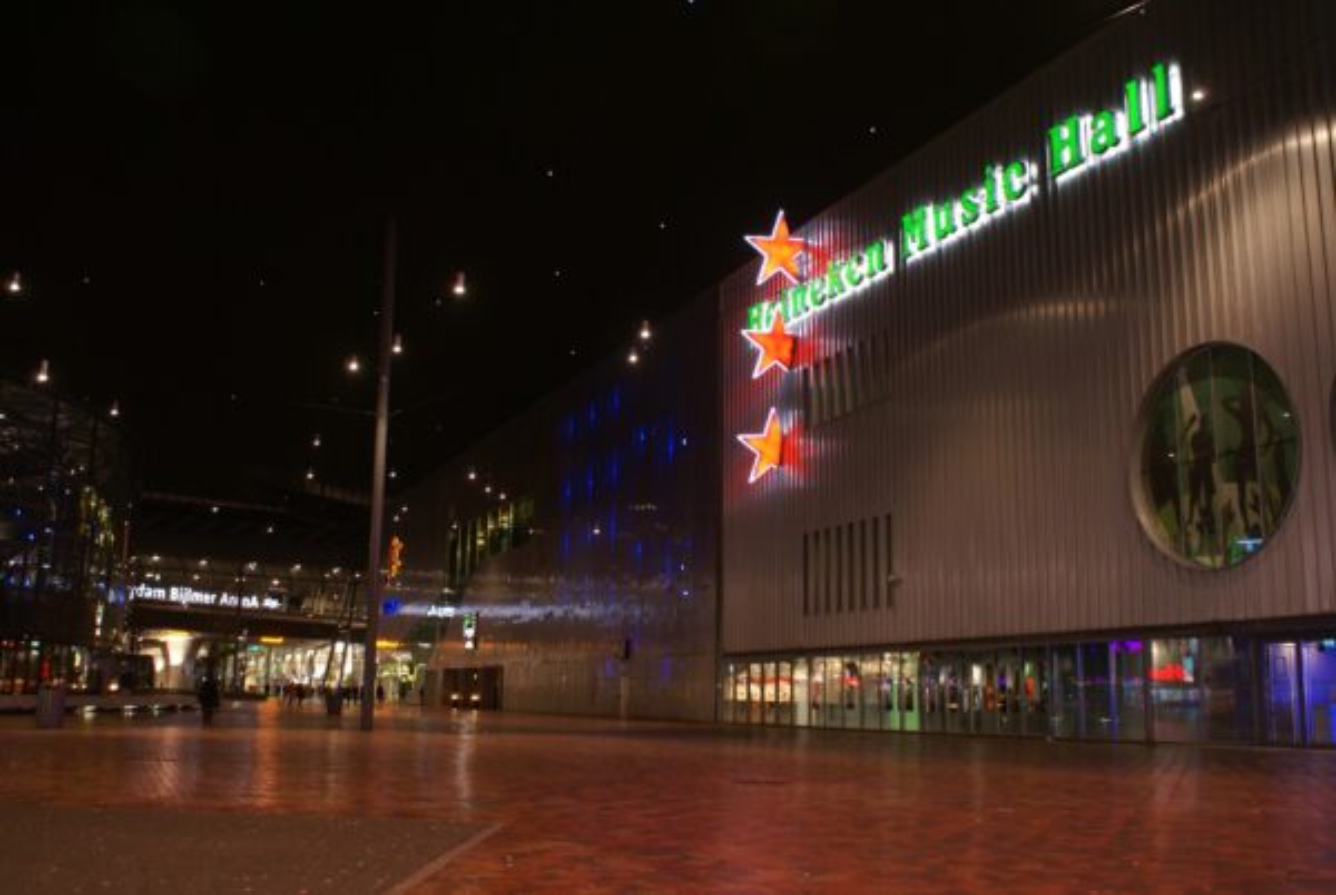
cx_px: 668
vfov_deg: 40.1
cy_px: 448
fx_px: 1226
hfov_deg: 57.2
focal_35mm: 33
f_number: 4
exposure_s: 1/2.5
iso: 200
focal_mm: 22
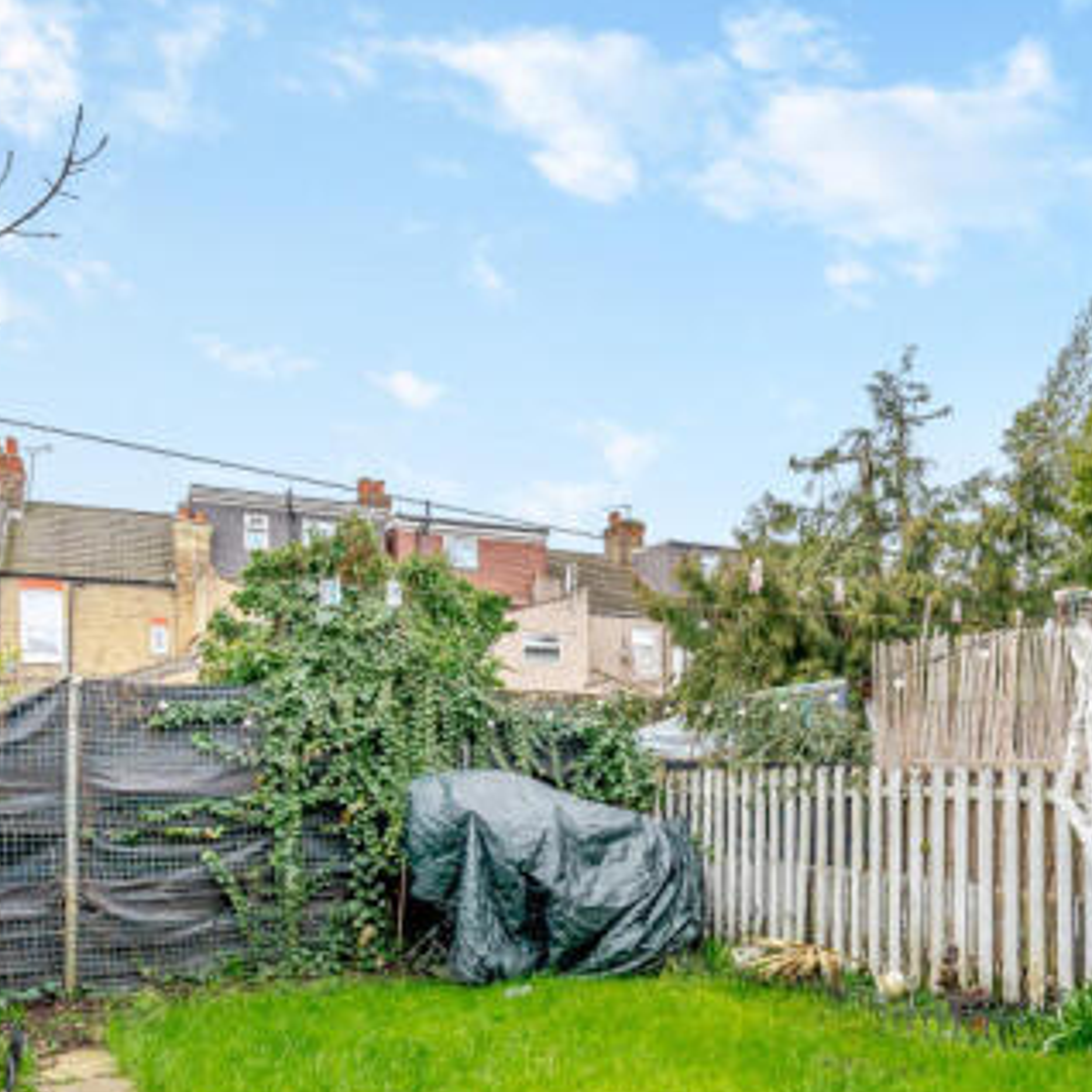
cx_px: 711
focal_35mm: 28
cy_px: 709
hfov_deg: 56.3
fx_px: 999
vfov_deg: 56.3
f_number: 5
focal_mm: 16
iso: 200
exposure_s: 1/80
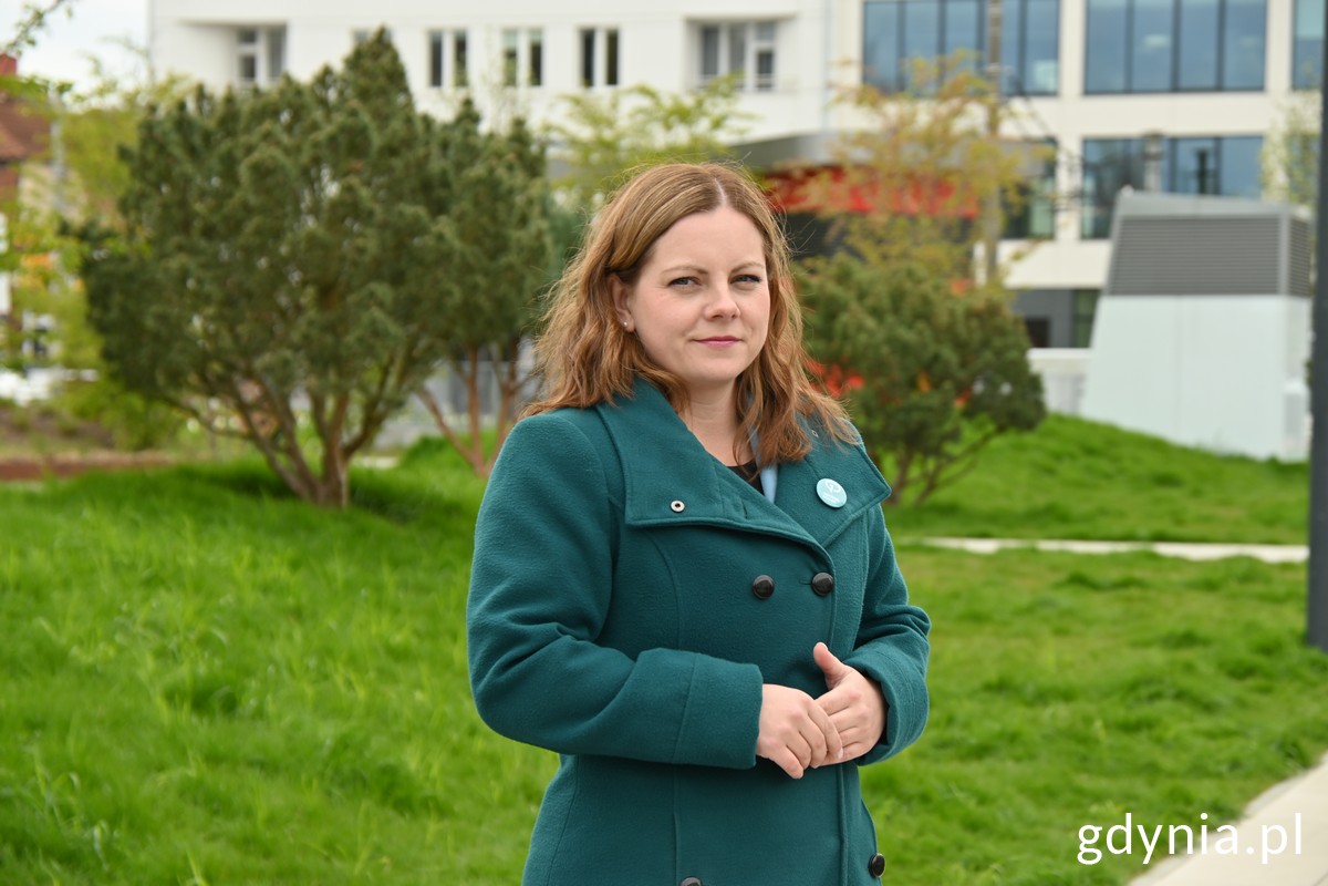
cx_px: 664
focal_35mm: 105
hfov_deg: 19.5
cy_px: 443
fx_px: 3873
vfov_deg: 13.0
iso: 100
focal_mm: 70
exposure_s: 1/160
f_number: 5
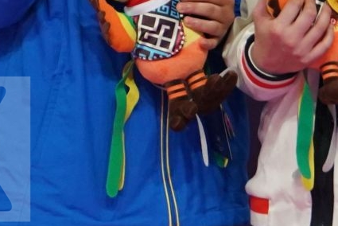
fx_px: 16695
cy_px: -134
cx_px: -44
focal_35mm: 1777
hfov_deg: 1.2
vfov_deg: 0.8
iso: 2500
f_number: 4
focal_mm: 280
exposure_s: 1/500
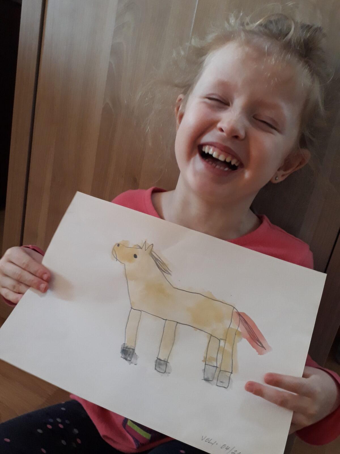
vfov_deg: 65.3
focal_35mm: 27
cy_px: 227
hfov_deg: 51.4
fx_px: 354
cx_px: 170
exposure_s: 1/17
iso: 200
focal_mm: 3.6
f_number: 1.9
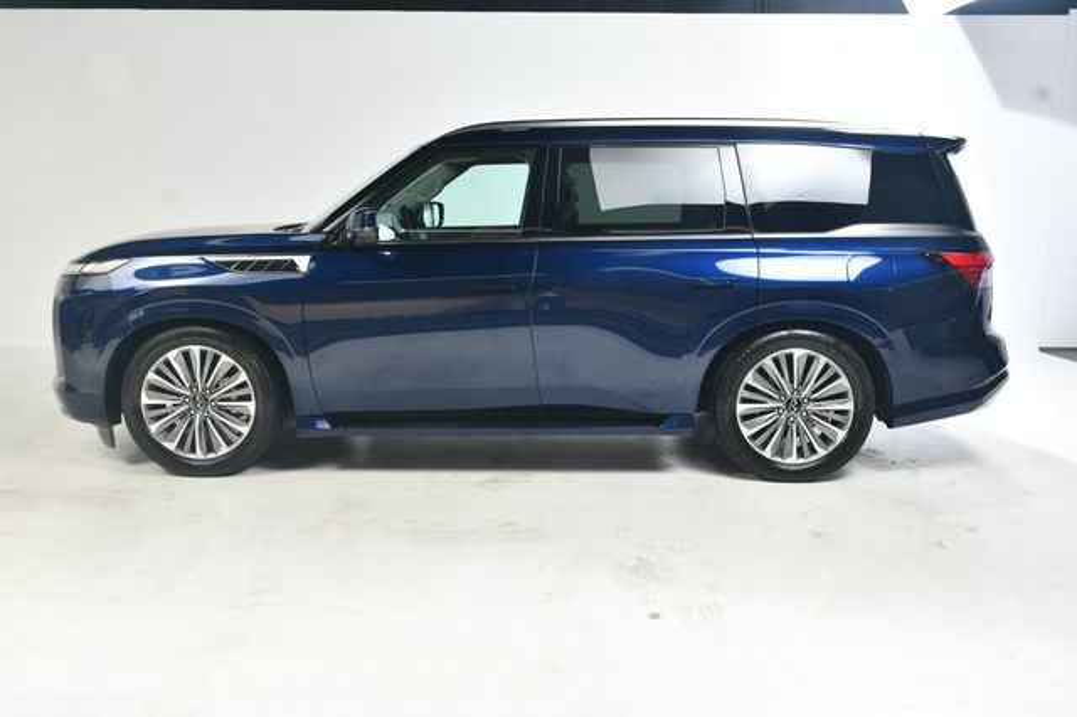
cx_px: 538
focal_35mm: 33
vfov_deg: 39.9
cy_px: 358
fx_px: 987
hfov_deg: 57.2
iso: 100
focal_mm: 22
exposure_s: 1/160
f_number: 8
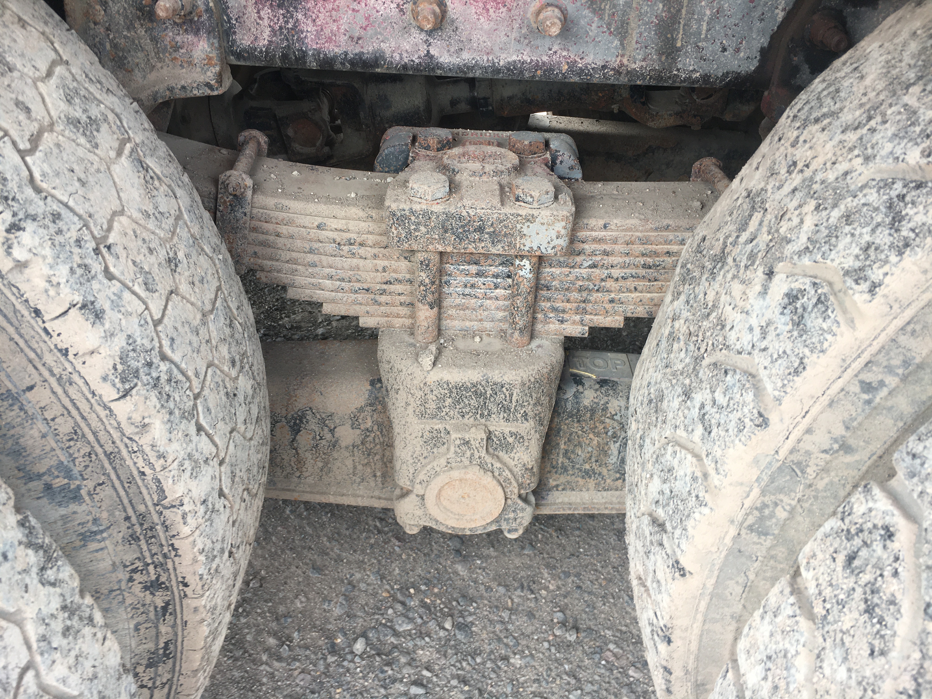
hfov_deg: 61.7
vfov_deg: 48.2
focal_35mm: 29
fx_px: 781
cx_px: 466
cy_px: 350
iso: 25
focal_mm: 4.15
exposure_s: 1/60
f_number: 2.2
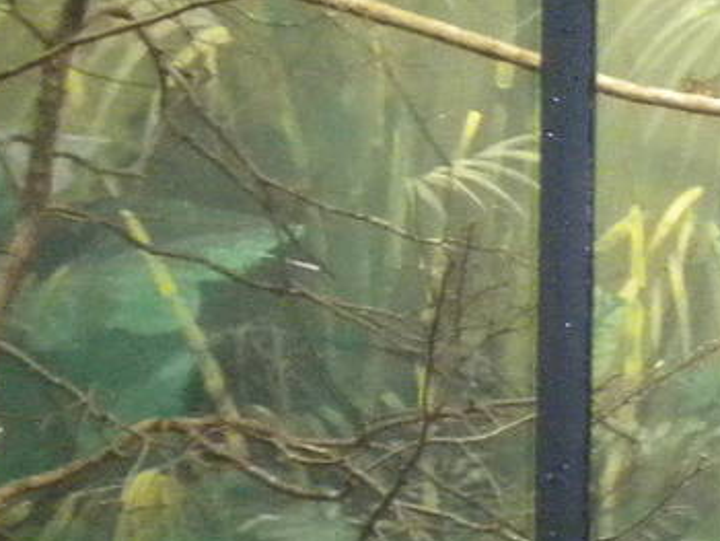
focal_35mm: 169
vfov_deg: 8.7
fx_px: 3518
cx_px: 1454
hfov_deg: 10.7
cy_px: 553
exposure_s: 1/30
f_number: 3.5
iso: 552
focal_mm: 6.6
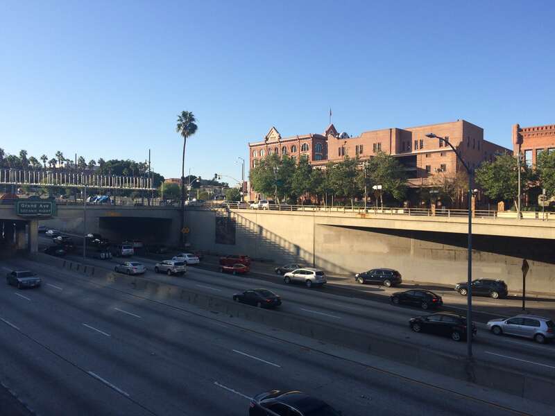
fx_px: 465
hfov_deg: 61.7
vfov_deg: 48.2
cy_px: 208
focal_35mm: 29
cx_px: 278
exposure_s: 1/1208
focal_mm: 4.15
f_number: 2.2
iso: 32
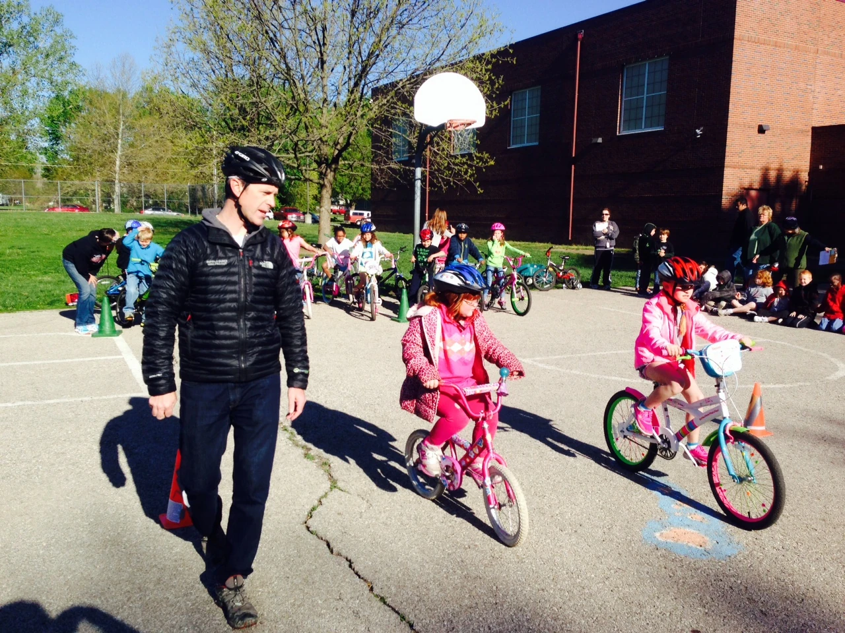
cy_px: 316
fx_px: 806
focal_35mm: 33
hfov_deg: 55.4
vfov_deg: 42.9
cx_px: 422
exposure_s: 1/1323
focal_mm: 4.12
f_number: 2.4
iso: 50
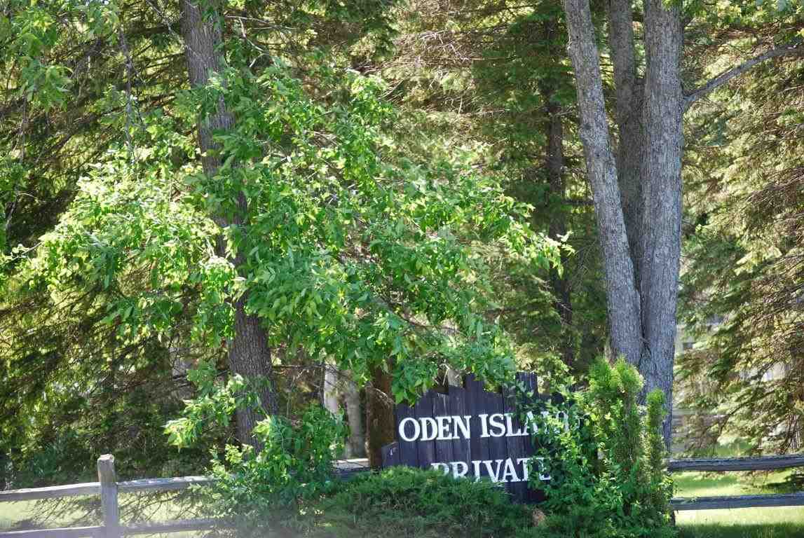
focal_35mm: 138
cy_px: 269
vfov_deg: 10.0
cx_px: 402
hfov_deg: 14.8
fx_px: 3086
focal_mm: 92
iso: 220
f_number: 4.5
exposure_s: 1/125
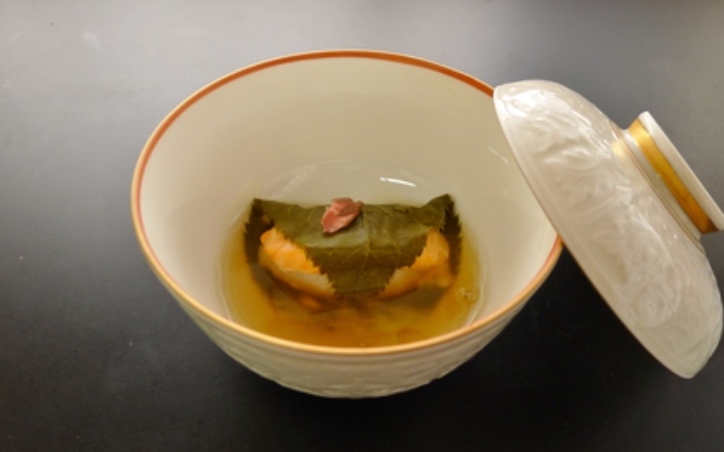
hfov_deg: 72.6
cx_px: 359
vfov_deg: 49.2
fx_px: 493
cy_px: 237
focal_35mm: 25
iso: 160
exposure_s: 1/60
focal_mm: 5.1
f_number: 2
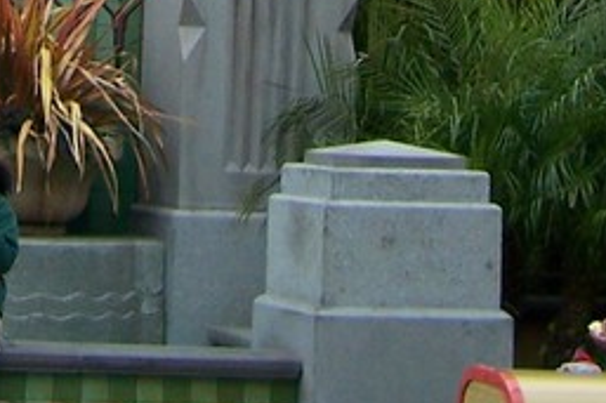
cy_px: -865
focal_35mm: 197
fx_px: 3314
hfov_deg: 10.4
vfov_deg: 6.3
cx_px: 86
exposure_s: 1/250
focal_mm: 6.3
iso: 80
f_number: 2.8
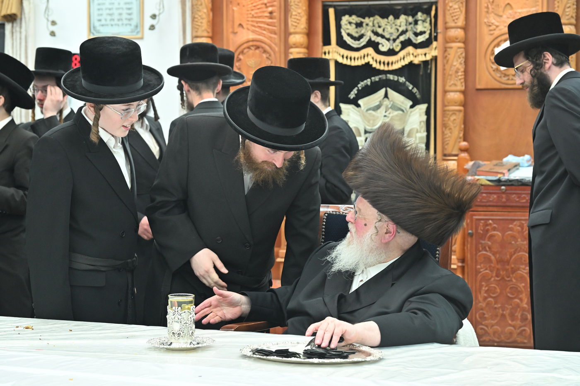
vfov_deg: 20.3
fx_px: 1079
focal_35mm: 67
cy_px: 193
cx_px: 290
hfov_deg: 30.1
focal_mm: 67
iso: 2000
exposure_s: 1/200
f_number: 5.6
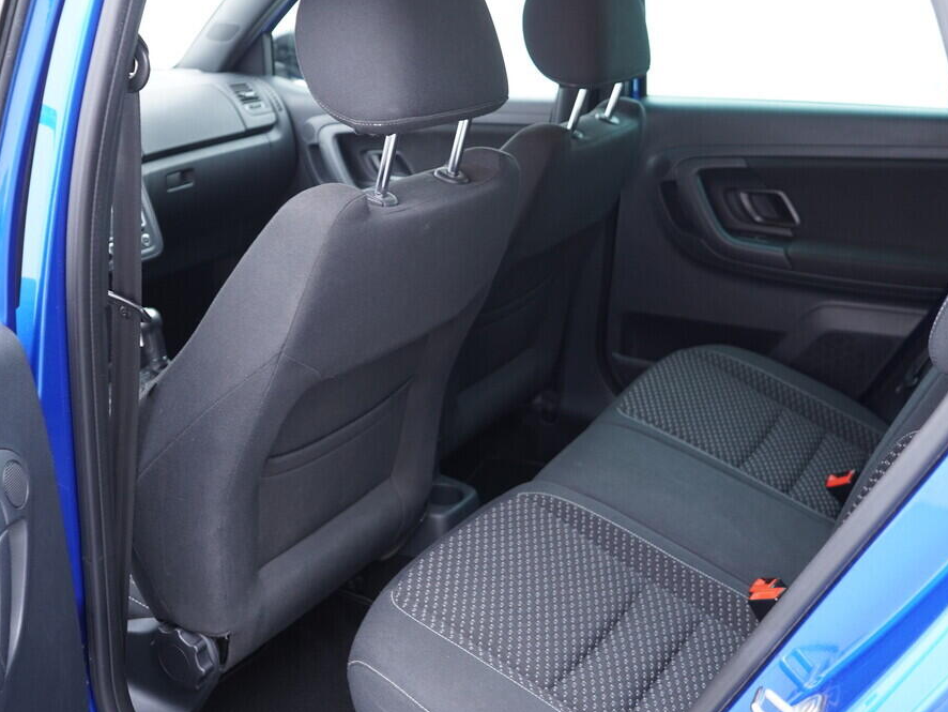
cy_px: 362
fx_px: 1096
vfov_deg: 36.0
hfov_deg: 46.8
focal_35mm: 40
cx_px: 475
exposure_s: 1/40
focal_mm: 24
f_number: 2.8
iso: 500
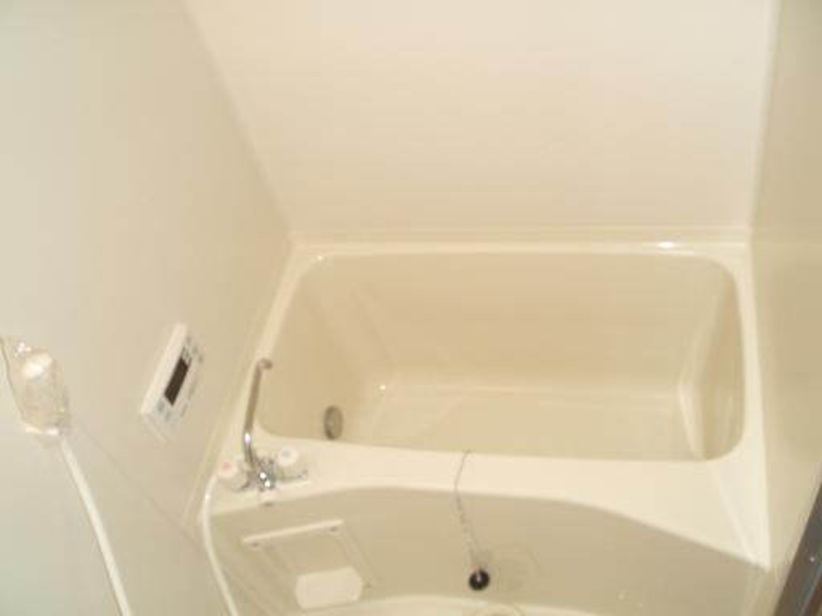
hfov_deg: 51.4
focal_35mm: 36
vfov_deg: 39.7
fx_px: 855
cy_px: 308
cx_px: 411
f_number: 4
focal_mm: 4.8
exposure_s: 1/40
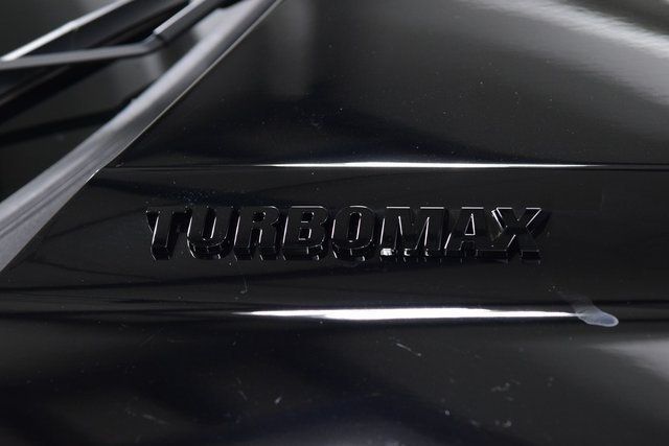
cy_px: 223
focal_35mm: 105
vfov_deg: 13.0
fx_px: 1952
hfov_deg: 19.5
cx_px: 334
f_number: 7.1
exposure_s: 1/30
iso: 1600
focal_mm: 70
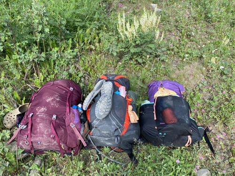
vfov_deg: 53.1
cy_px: 88
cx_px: 118
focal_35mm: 26
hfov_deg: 67.3
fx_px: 177
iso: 32
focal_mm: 4.25
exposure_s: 1/793
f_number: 1.8
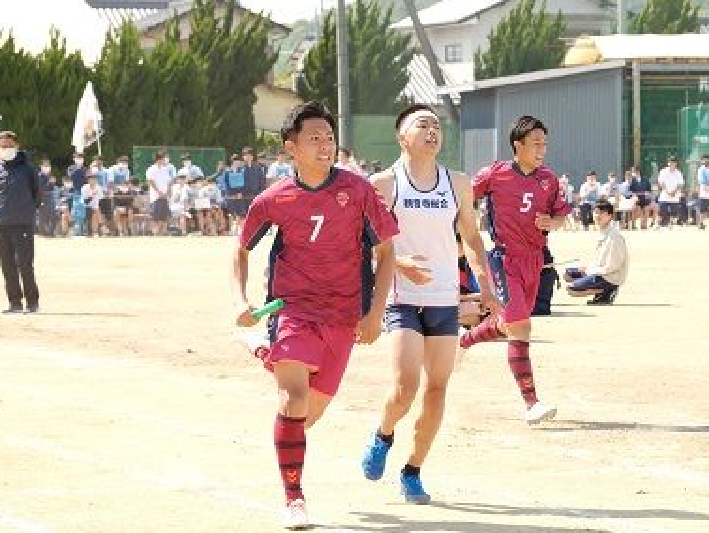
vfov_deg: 9.3
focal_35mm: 160
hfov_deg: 12.3
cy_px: 275
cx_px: 413
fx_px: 3279
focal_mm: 84.3
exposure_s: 1/1000
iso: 800
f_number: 6.4
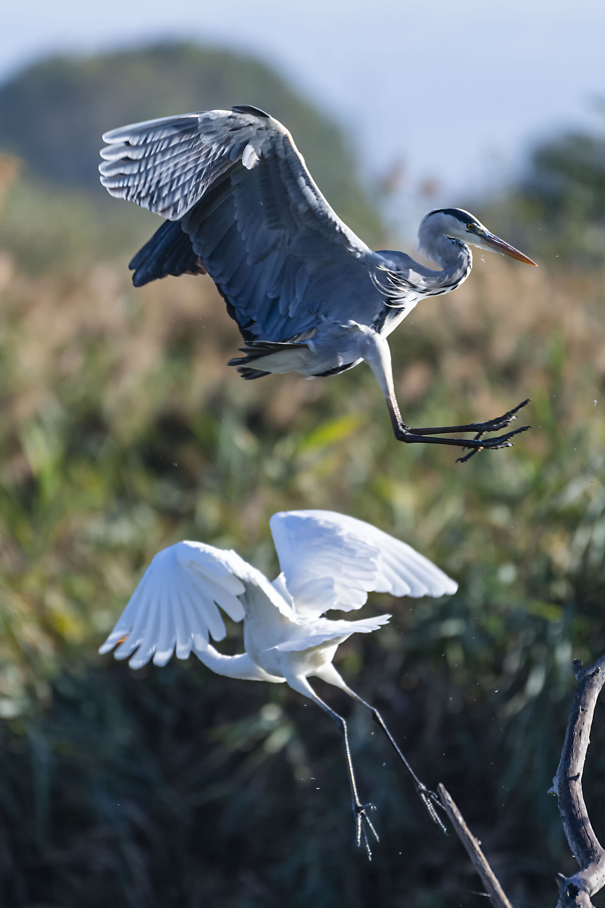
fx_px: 18905
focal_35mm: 750
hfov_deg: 1.8
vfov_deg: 2.7
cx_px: 302
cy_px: 454
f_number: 5.6
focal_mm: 500
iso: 320
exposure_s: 1/1000
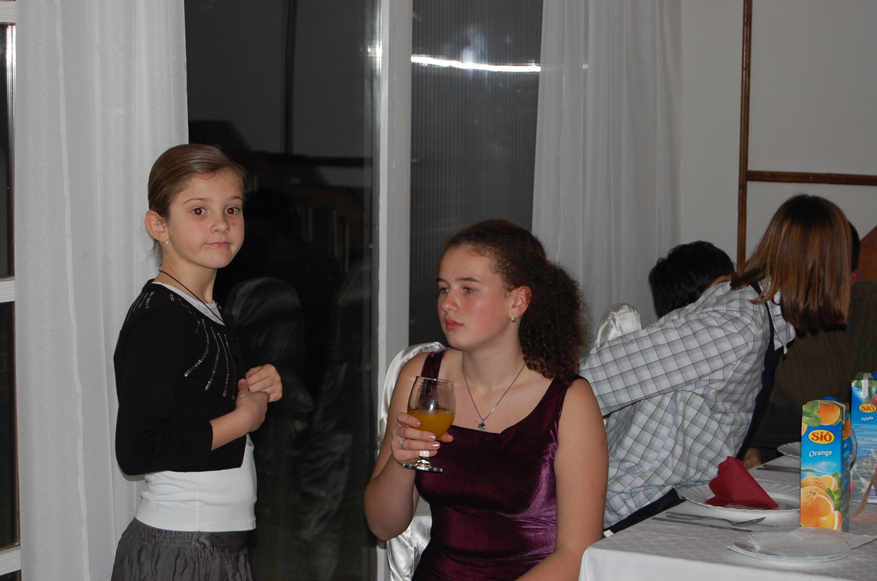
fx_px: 2006
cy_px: 290
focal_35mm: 82
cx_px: 438
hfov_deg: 24.7
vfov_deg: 16.5
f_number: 5.6
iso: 400
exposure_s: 1/60
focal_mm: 55
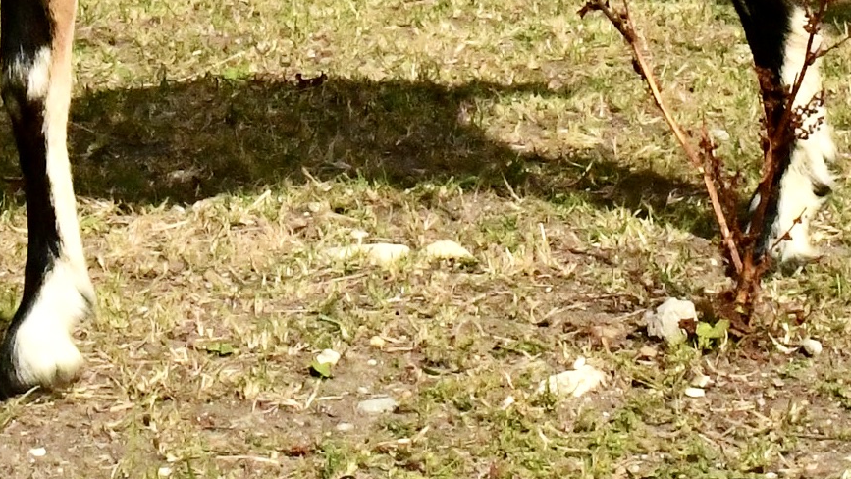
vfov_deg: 10.9
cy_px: -309
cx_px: 178
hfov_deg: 20.0
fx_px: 2392
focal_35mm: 106
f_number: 16
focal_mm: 24
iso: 6400
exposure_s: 1/8000
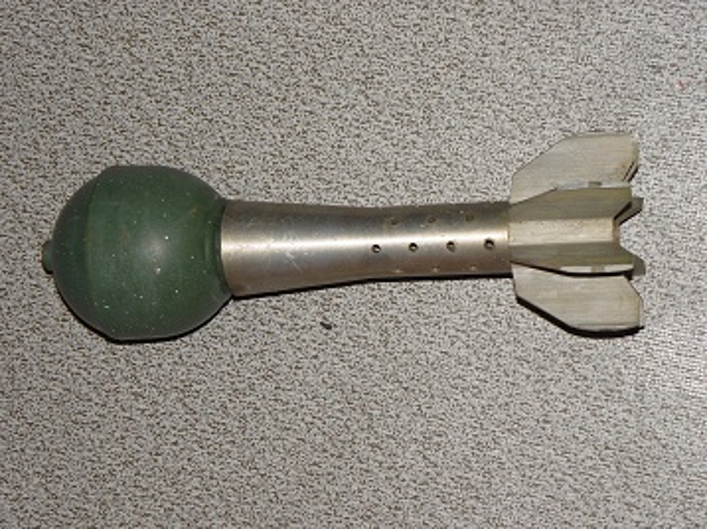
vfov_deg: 18.4
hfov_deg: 24.4
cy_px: 264
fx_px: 1633
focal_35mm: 80
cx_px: 354
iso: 100
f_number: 3.9
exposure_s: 1/80
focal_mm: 14.25
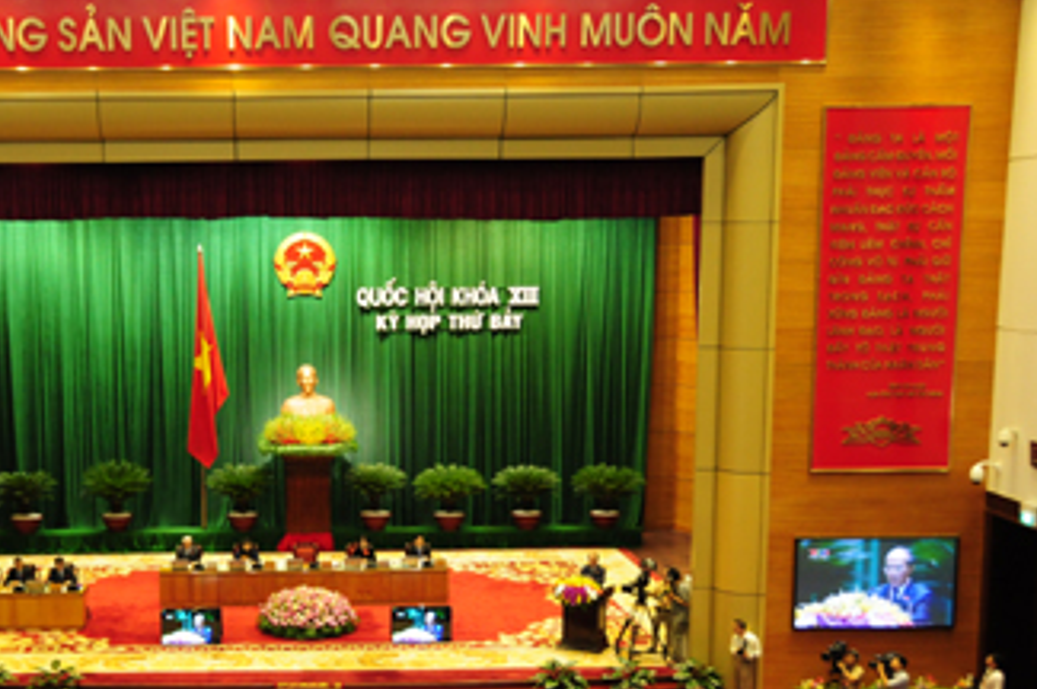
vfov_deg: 24.9
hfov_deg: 36.5
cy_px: 461
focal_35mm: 54
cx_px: 345
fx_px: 1554
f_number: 3.8
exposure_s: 1/50
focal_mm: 26
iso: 1250
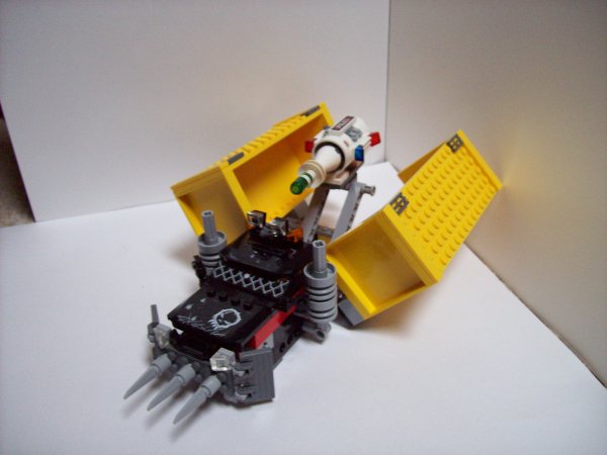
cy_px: 228
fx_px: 631
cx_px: 304
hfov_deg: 51.4
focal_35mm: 36
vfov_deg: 39.7
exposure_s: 1/12
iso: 160
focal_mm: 6
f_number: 2.7
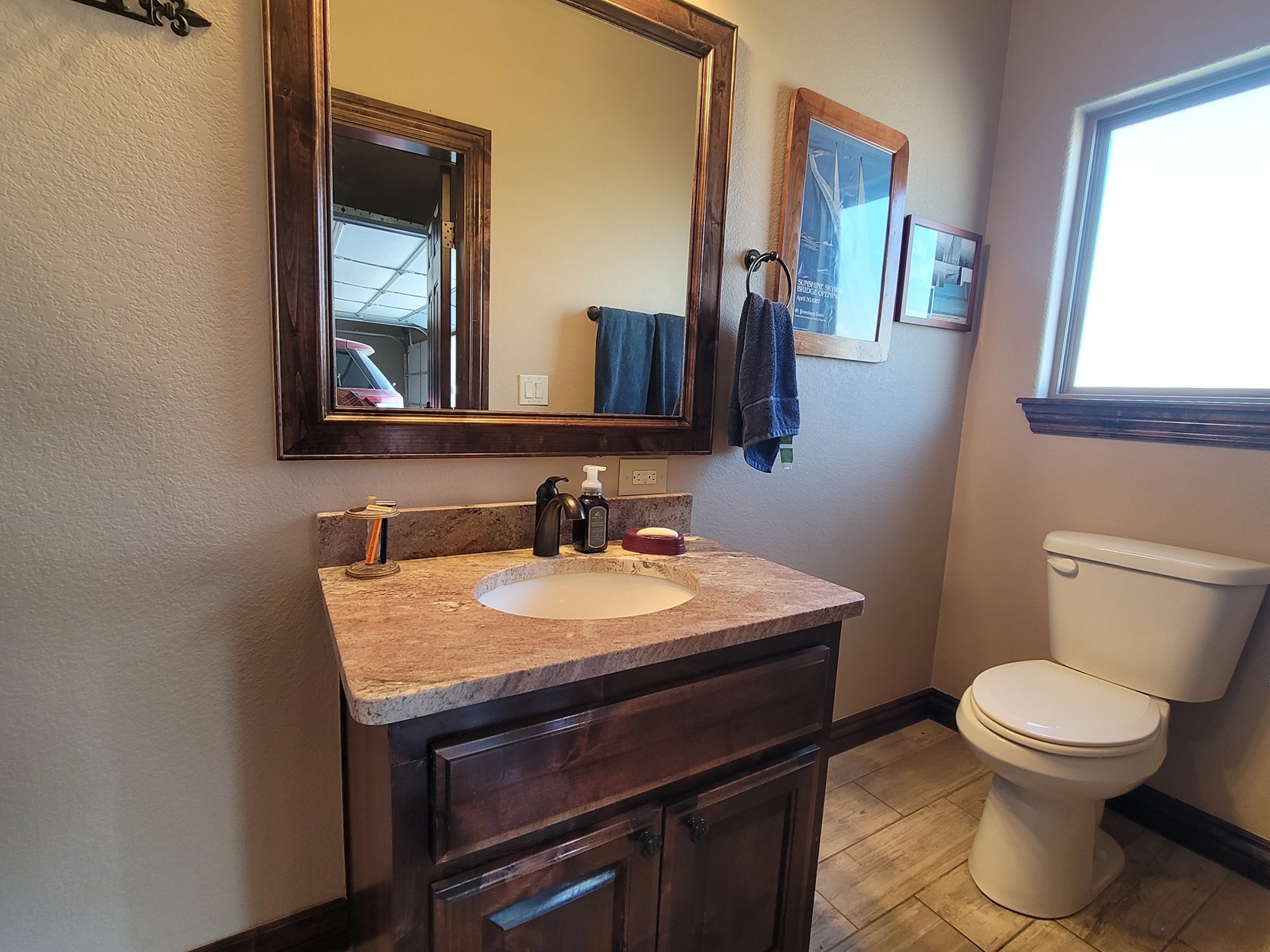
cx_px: 639
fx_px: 550
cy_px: 481
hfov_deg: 98.2
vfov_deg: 81.7
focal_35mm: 15
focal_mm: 2.2
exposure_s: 1/60
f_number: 2.2
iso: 160
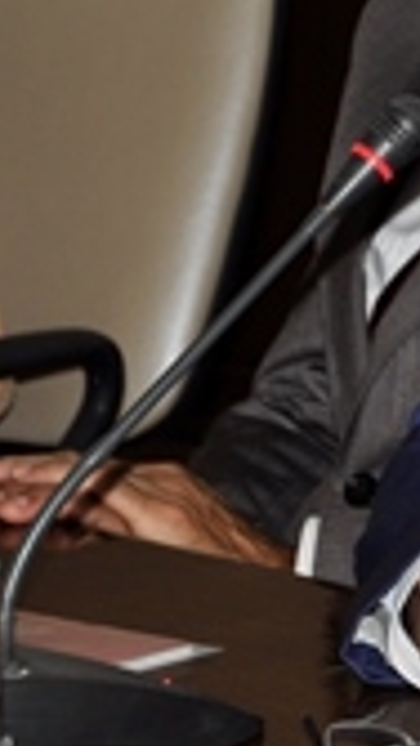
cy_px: 109
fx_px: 5521
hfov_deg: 4.3
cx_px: 965
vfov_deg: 7.7
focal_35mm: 279
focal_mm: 66
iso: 500
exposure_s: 1/60
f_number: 5.3
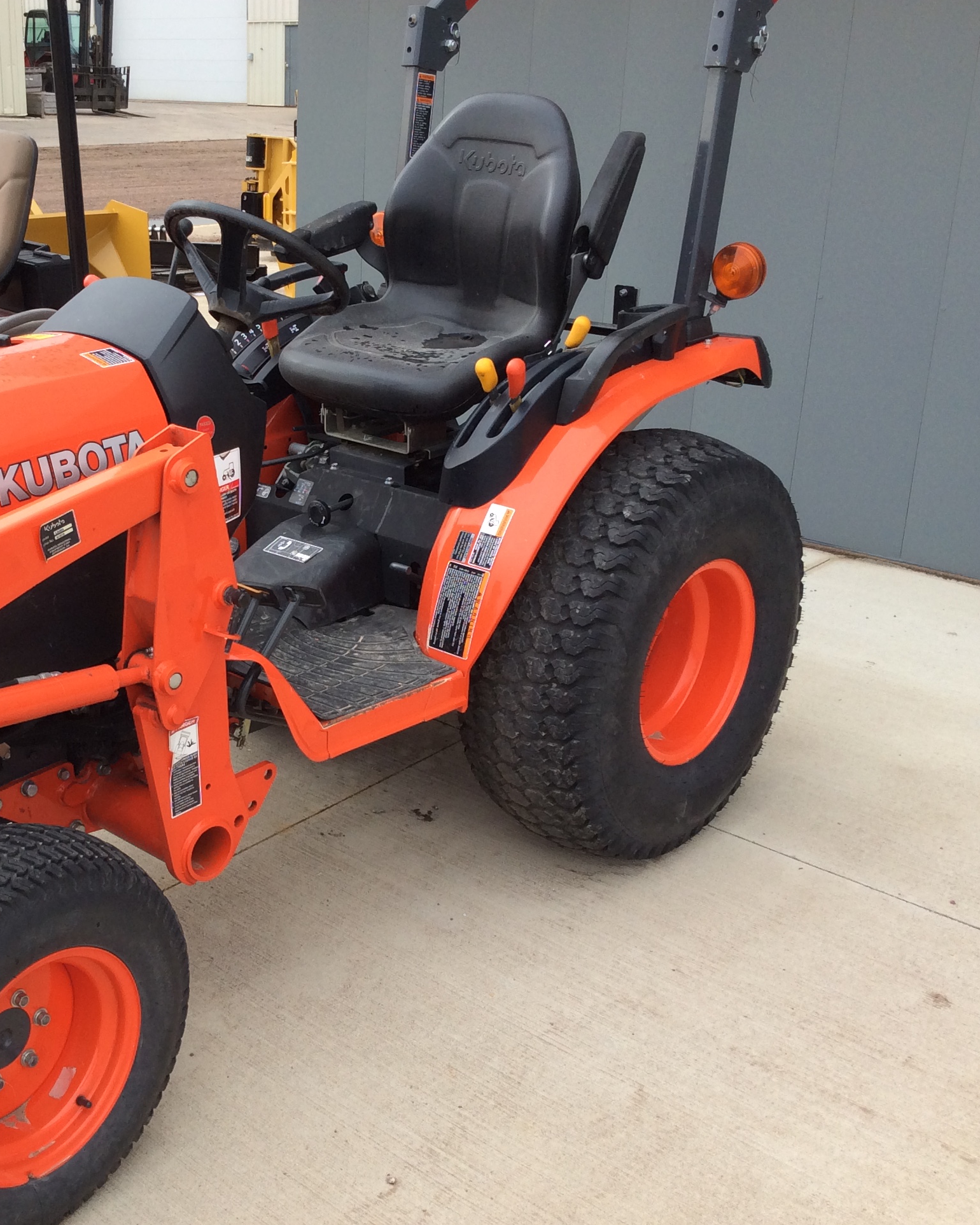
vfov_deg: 43.8
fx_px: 1523
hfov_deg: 35.1
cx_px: 276
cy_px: 612
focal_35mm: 42
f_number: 2.4
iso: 32
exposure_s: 1/332
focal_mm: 3.3
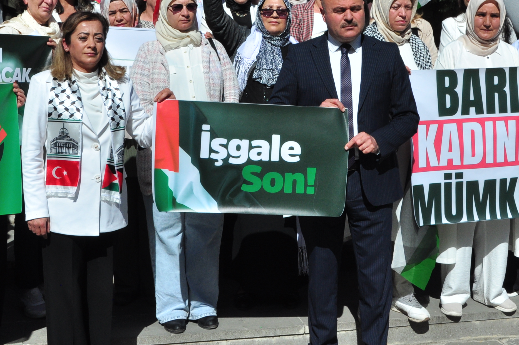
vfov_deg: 21.5
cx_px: 286
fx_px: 893
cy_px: 49
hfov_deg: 32.4
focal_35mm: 62
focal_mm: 24
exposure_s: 1/800
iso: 400
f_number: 14
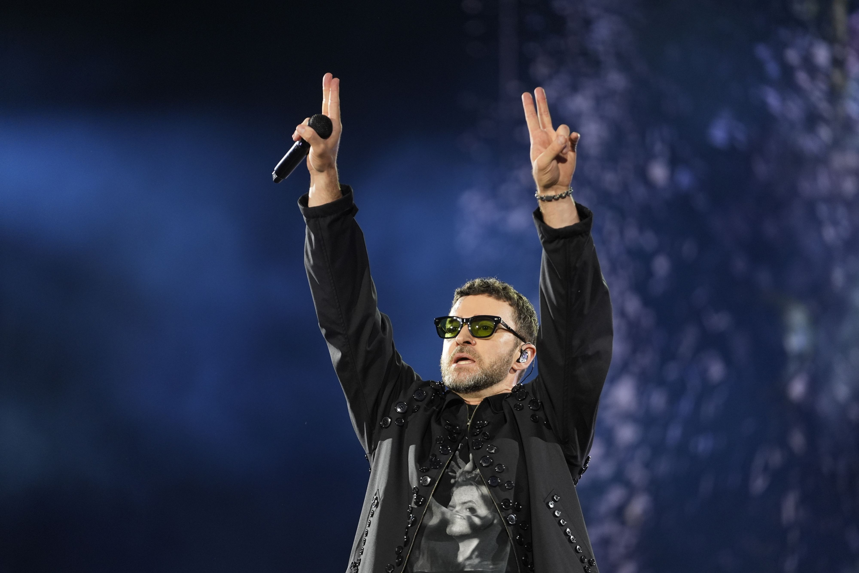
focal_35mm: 200
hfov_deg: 10.3
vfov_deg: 6.9
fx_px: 4772
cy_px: 286
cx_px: 430
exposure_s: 1/1250
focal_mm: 200
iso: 1600
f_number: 2.8
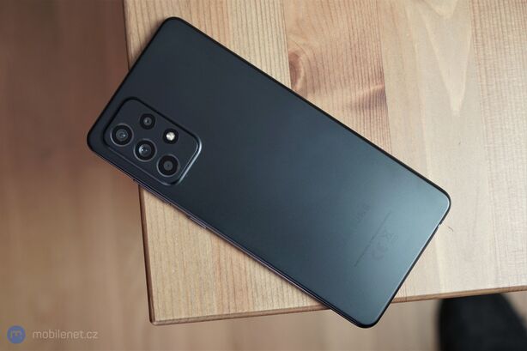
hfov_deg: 41.1
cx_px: 264
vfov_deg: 28.1
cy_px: 176
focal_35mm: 48
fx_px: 702
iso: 2000
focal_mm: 48
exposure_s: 1/160
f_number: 5.6
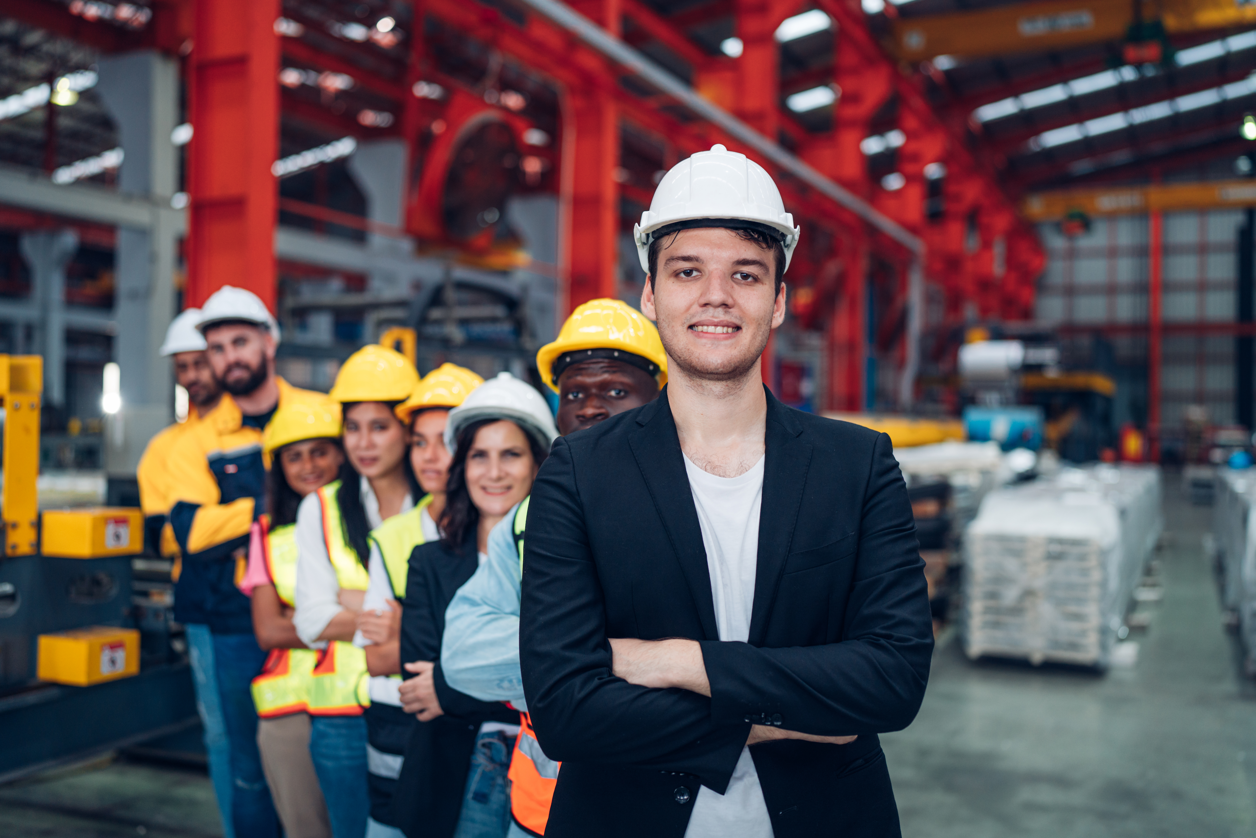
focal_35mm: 36
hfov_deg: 53.1
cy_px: 416
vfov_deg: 36.9
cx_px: 639
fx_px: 1256
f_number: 1.6
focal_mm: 35
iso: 250
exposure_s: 1/200
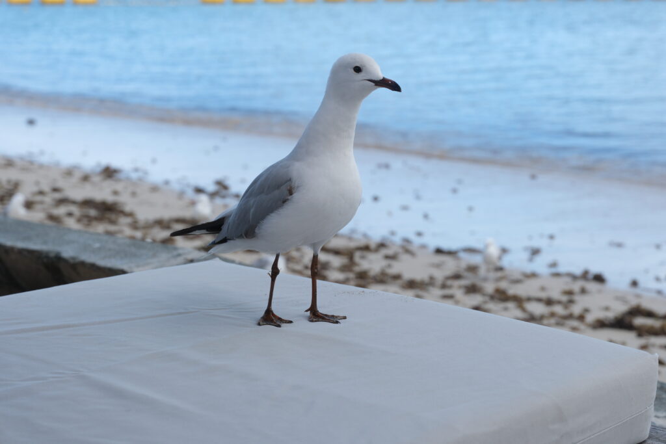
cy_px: 222
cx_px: 333
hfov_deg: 27.0
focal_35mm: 75
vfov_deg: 18.2
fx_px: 1388
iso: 400
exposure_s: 1/900
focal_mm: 50
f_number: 5.6
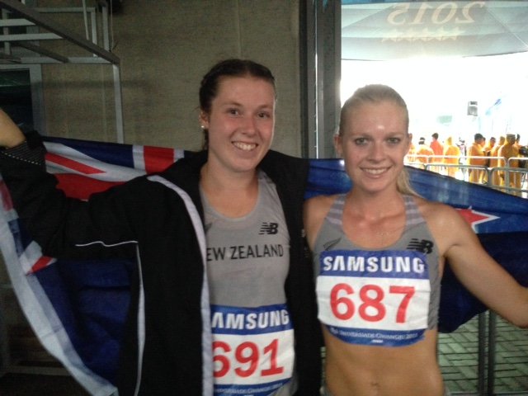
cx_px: 264
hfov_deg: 55.4
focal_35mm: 33
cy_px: 198
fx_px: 503
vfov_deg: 42.9
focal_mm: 4.12
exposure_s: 1/15
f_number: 2.4
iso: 500
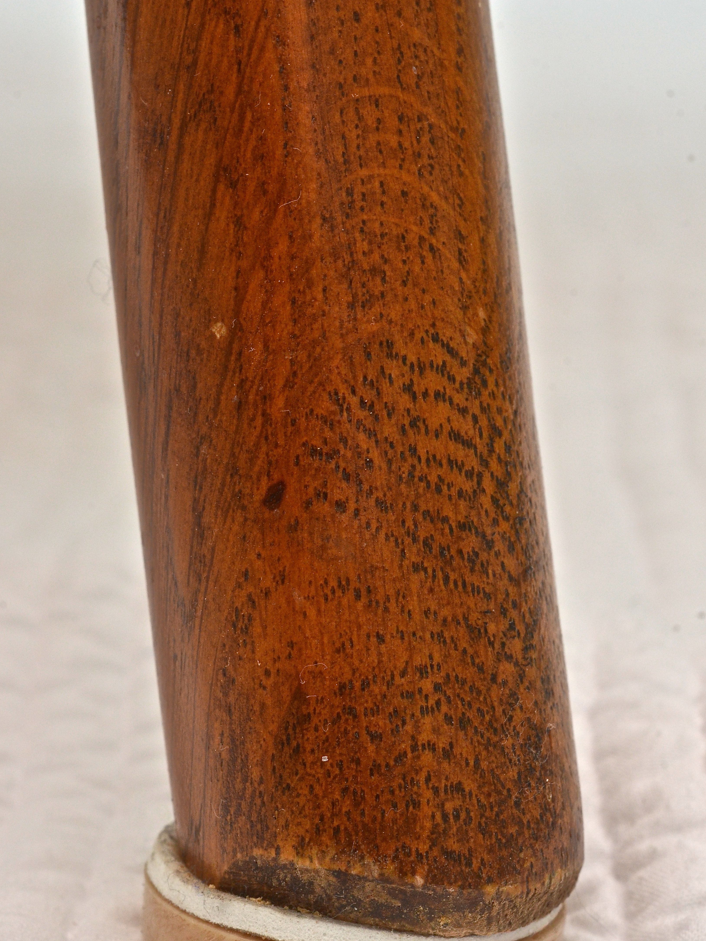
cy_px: 536
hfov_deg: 16.3
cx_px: 356
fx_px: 2462
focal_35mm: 91
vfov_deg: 21.6
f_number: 11
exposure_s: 1/125
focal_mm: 55
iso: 400
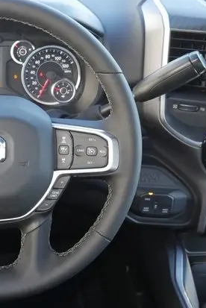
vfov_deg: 34.5
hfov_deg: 22.3
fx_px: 497
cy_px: 147
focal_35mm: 58
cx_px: -12
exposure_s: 1/60
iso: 640
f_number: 5
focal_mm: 18
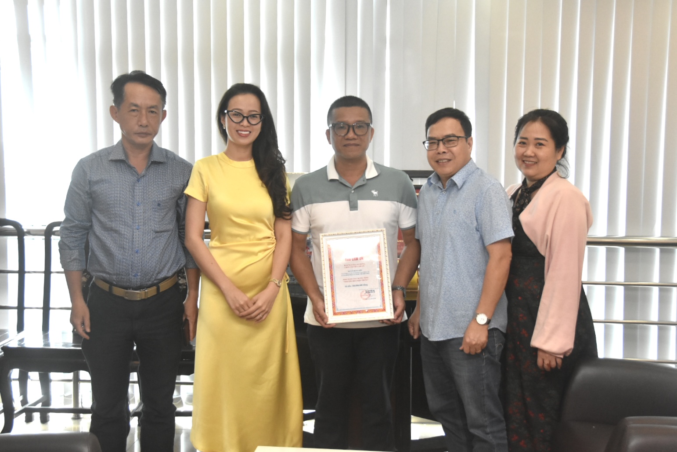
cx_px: 338
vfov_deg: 30.8
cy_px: 226
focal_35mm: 44
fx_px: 818
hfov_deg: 45.0
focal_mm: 29
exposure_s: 1/250
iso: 2200
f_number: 4
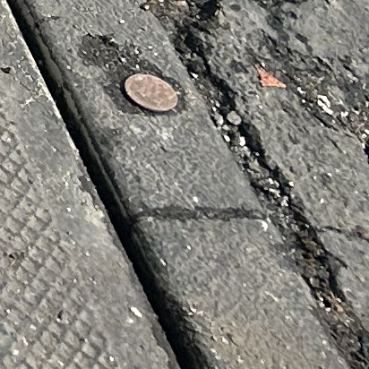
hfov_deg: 6.4
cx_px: -1087
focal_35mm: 225
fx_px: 2714
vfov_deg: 6.7
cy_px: -902
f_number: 1.5
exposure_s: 1/5319
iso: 50
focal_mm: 5.7
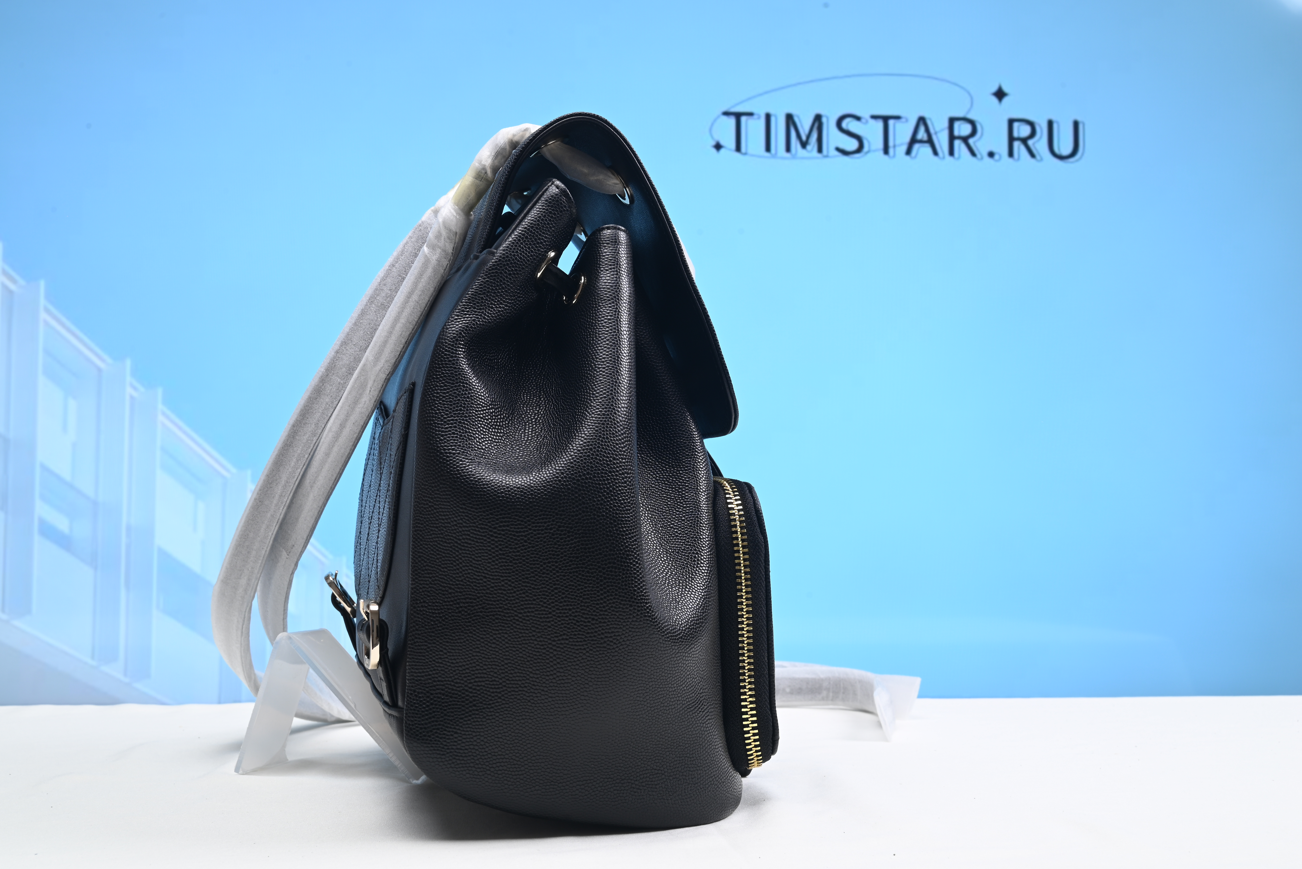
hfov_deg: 47.4
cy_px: 434
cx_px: 651
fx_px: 1483
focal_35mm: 41
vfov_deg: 32.7
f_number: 16
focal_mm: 41
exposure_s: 1/2
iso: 100
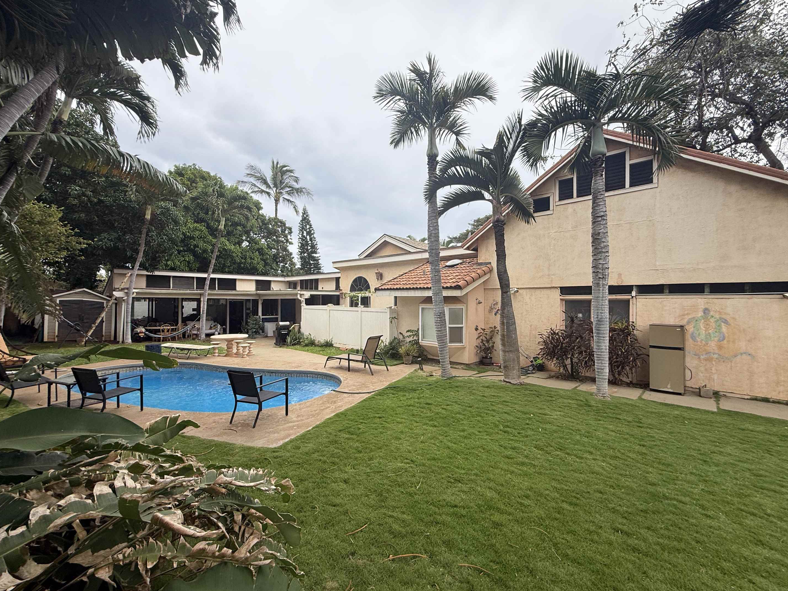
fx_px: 341
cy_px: 299
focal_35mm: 15
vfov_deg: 81.7
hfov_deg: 98.1
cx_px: 414
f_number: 2.2
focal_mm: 2.22
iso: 50
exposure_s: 1/465
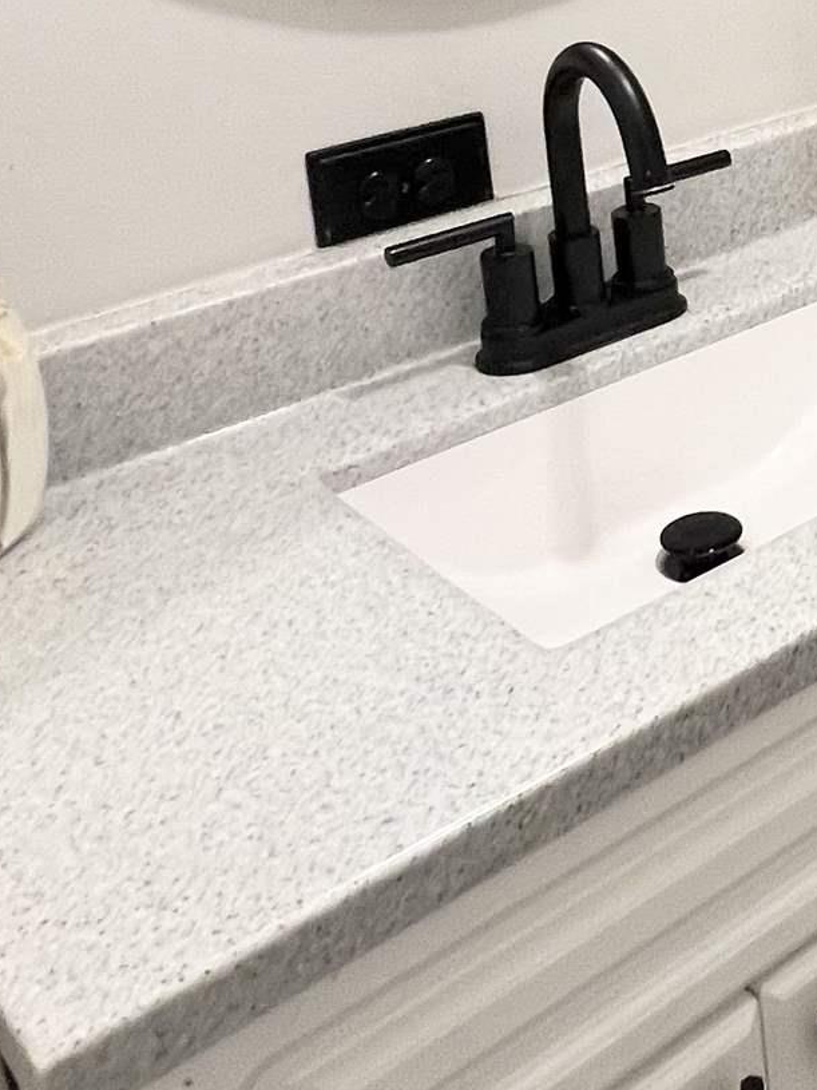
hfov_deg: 25.2
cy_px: 63
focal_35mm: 49
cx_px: 1092
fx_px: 1542
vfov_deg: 36.0
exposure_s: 1/60
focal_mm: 1.57
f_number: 1.8
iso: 160
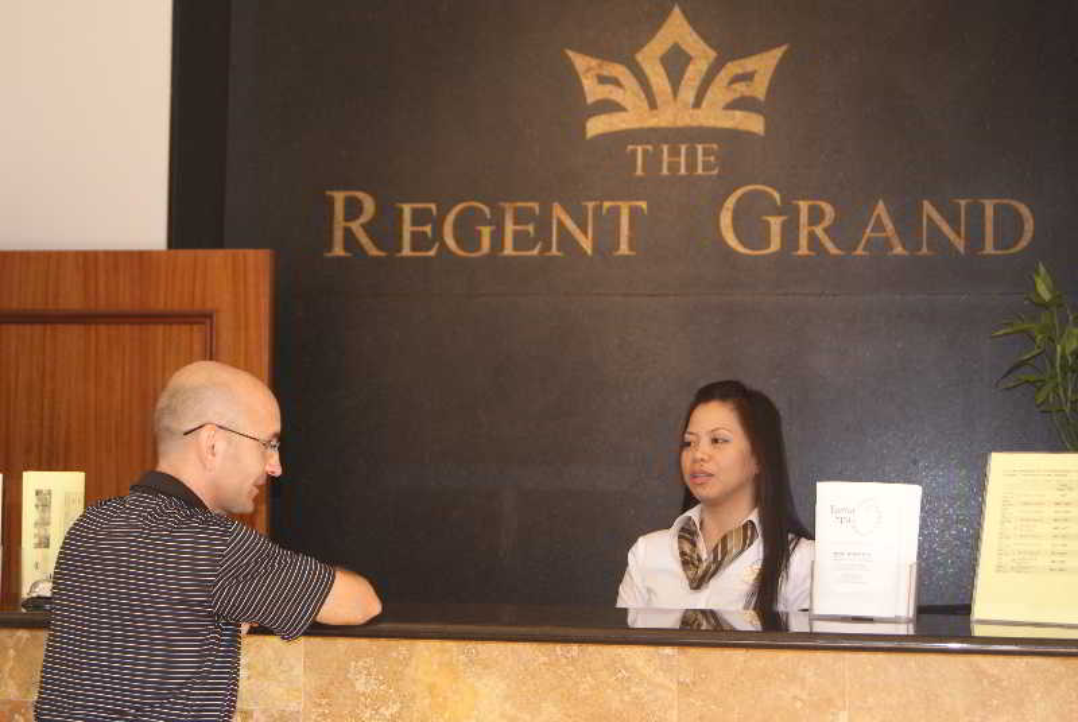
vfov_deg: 20.2
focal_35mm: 68
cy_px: 361
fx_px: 2024
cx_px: 539
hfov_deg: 29.8
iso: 400
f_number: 5.6
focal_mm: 45
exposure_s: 1/80
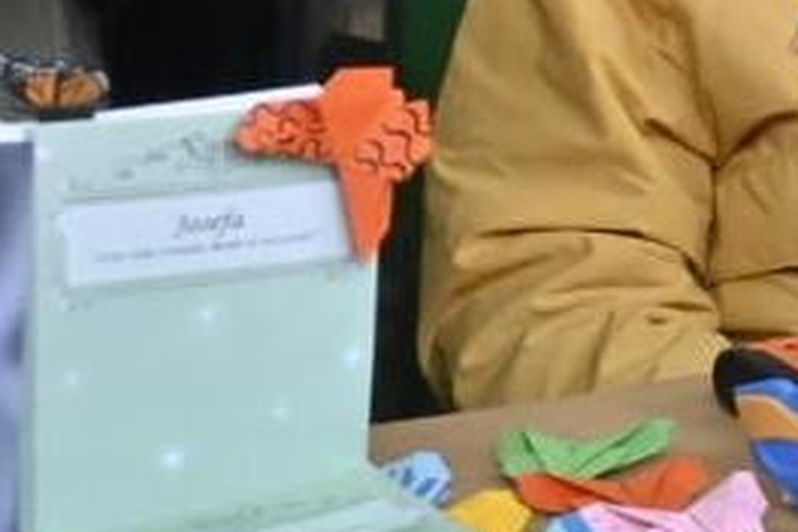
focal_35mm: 178
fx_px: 3935
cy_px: -156
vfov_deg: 7.6
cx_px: 1925
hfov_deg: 10.1
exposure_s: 1/250
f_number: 3.8
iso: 2000
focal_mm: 19.5
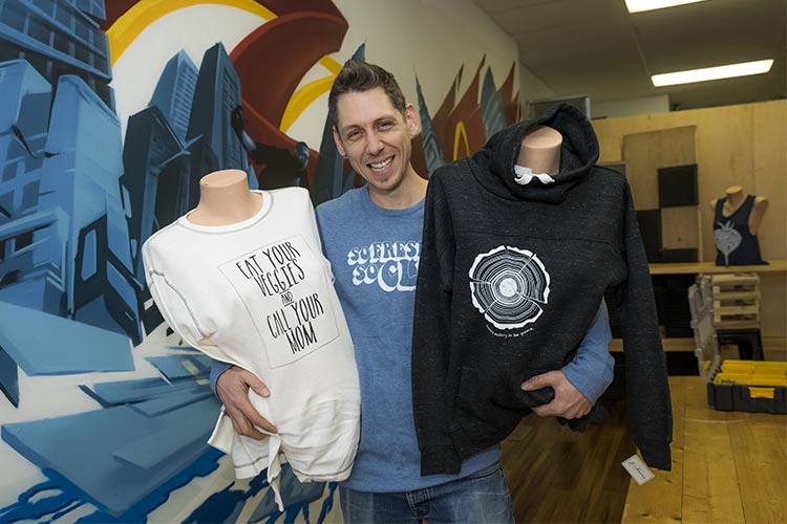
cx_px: 394
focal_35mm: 30
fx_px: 656
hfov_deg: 61.9
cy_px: 262
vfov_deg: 43.6
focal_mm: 30
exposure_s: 1/160
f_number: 5.6
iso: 1250
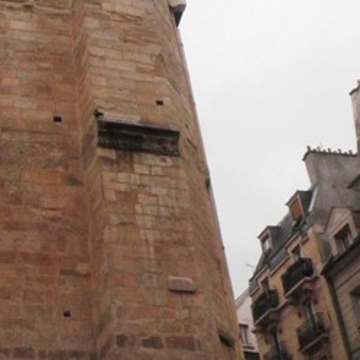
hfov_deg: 27.7
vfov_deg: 29.0
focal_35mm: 59
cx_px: 16
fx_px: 694
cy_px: 156
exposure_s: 1/320
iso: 400
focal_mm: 4.7
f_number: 7.8
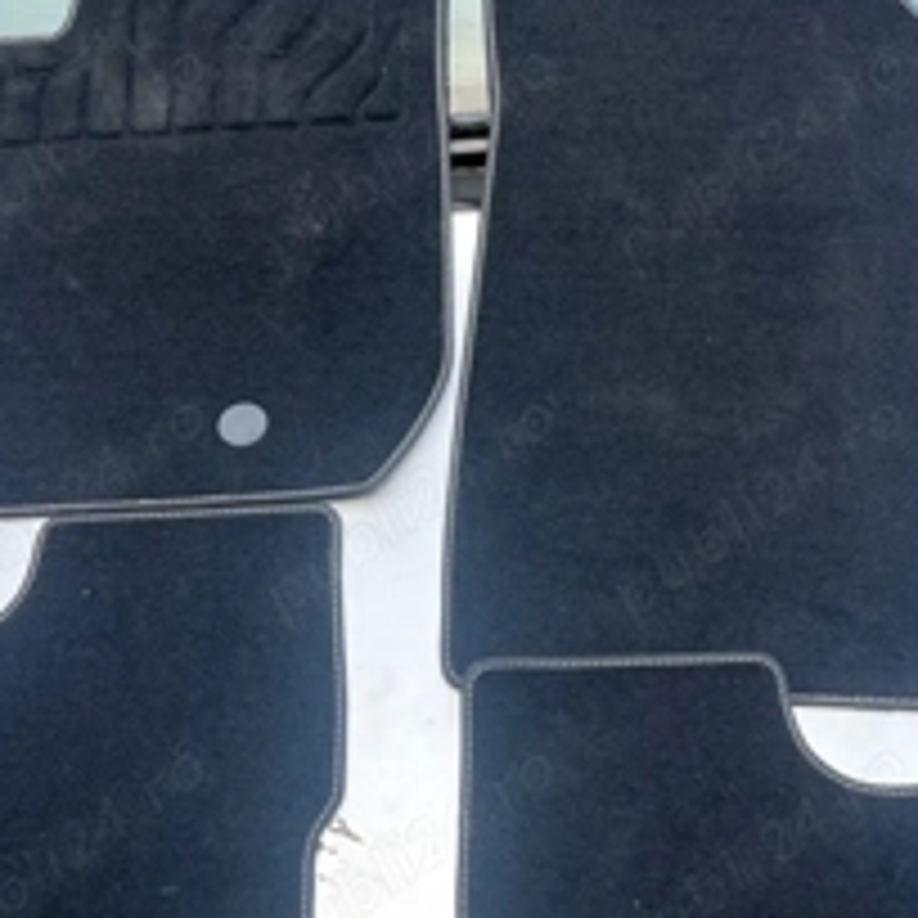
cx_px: 500
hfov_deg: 37.5
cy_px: 562
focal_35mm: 45
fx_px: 1350
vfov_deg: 37.4
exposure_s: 1/121
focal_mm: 5.7
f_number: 1.5
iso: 100
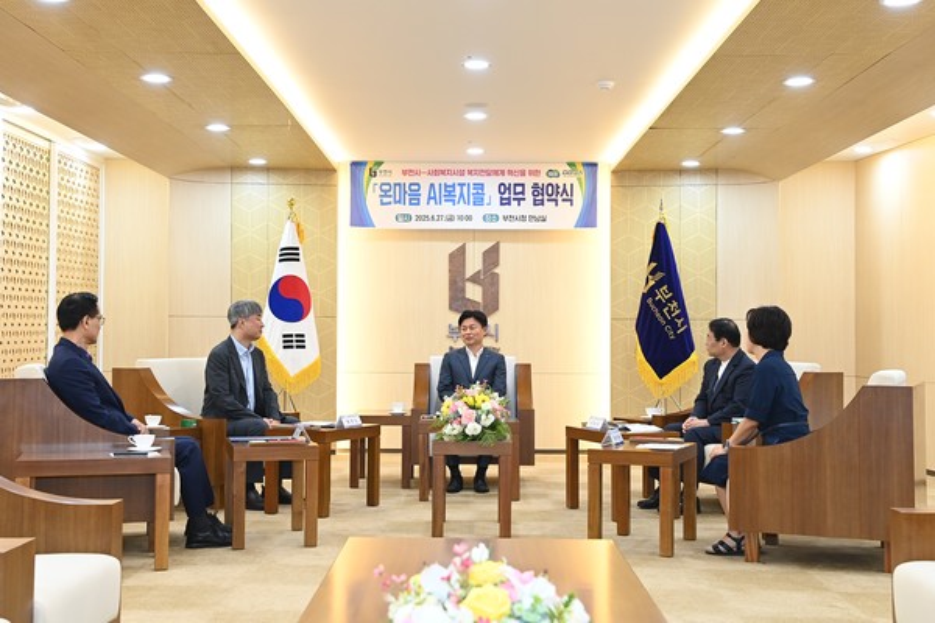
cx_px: 468
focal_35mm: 48
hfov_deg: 41.1
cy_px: 312
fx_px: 1247
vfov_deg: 28.1
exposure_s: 1/125
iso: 2500
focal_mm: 48
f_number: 6.3
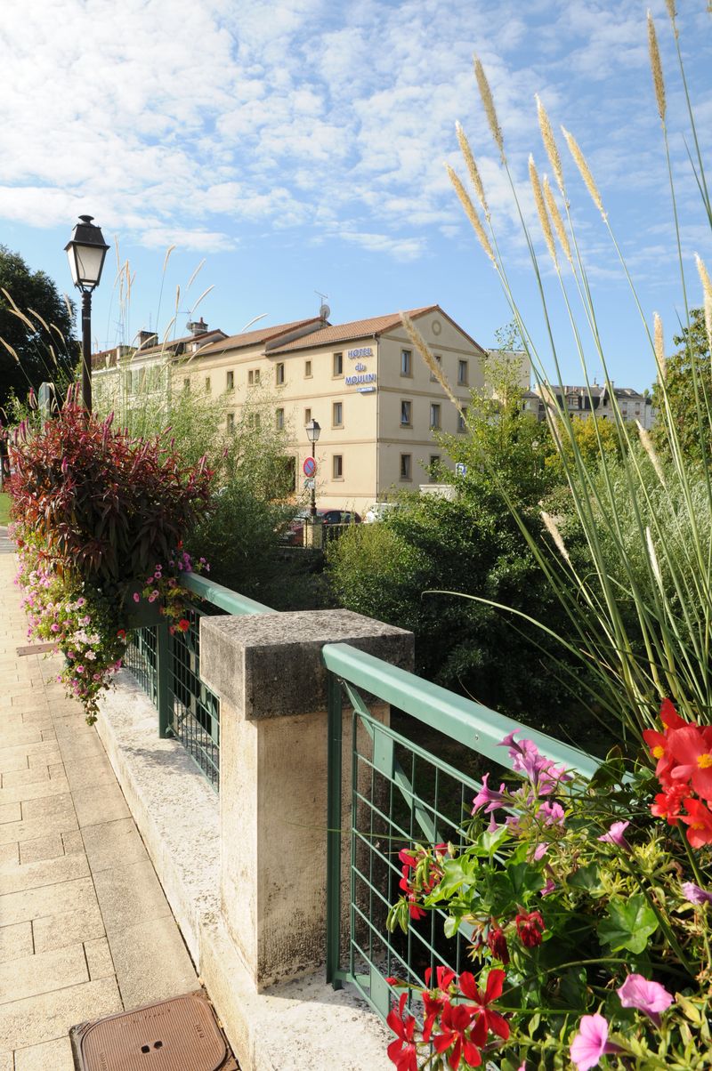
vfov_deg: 70.5
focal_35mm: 26
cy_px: 536
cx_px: 356
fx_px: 758
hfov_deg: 50.3
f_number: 10
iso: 200
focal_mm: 17
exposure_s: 1/125
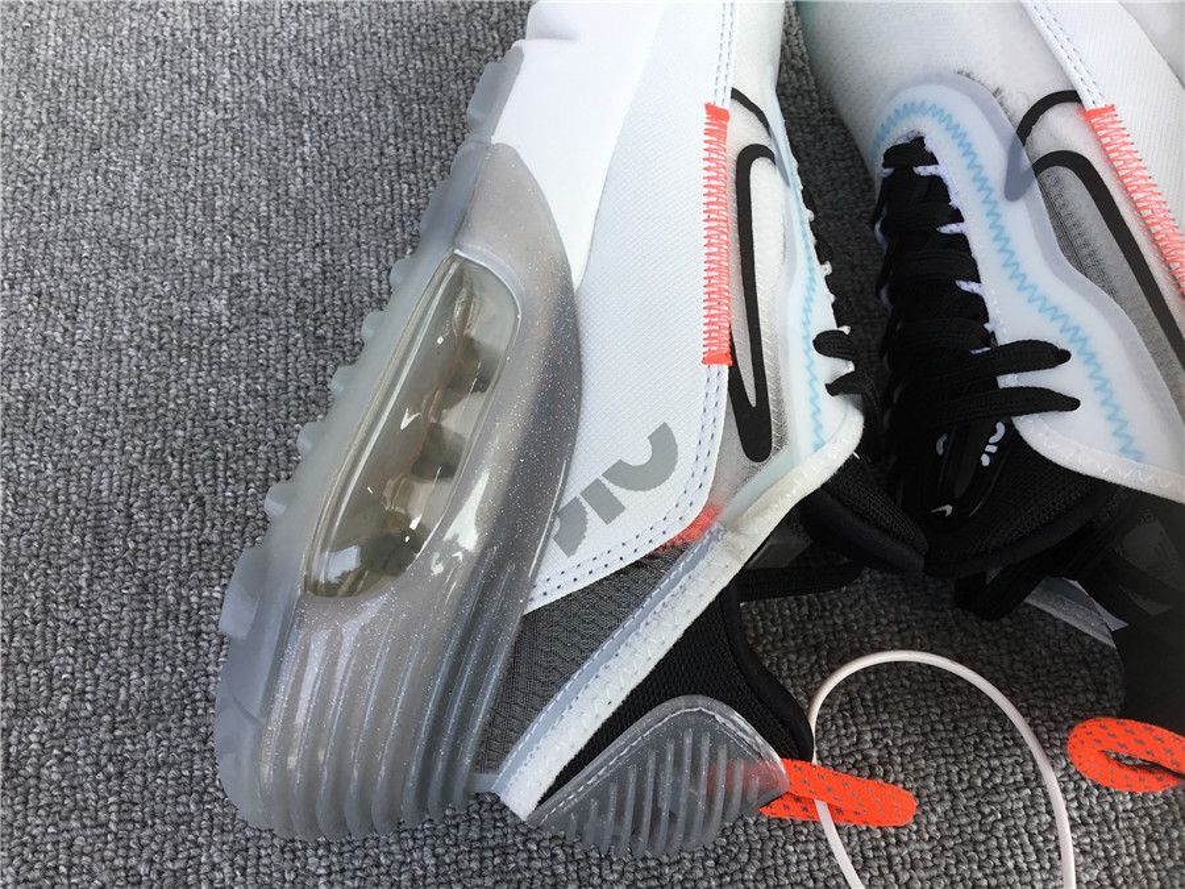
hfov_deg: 58.4
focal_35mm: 31
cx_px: 592
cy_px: 444
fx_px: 1061
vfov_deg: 45.4
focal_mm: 3.3
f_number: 2.4
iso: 25
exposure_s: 1/377
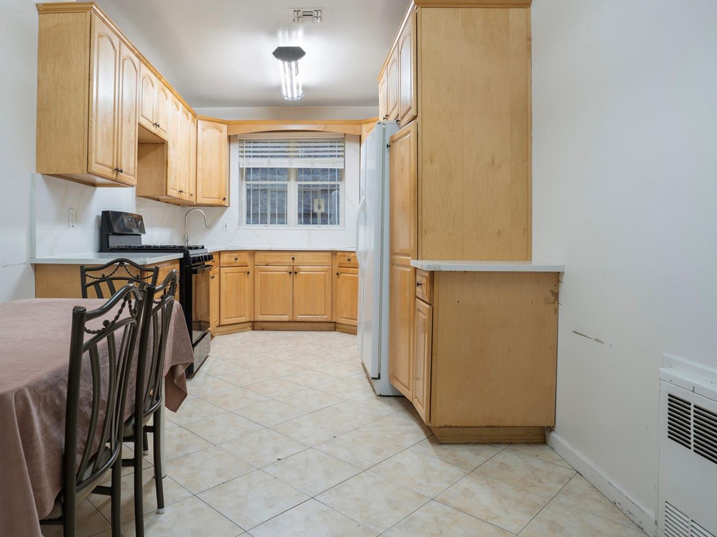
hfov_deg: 73.3
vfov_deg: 58.7
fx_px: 476
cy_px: 235
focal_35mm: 23
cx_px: 296
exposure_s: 1
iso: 100
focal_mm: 16
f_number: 8
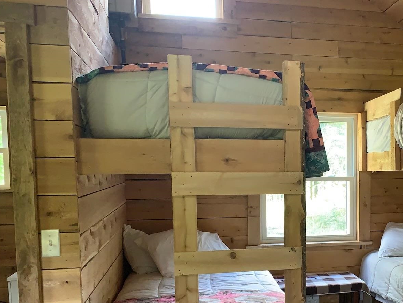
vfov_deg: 31.7
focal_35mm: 45
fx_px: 524
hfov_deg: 39.9
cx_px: 339
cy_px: 223
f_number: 1.8
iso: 250
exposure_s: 1/60
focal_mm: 4.25
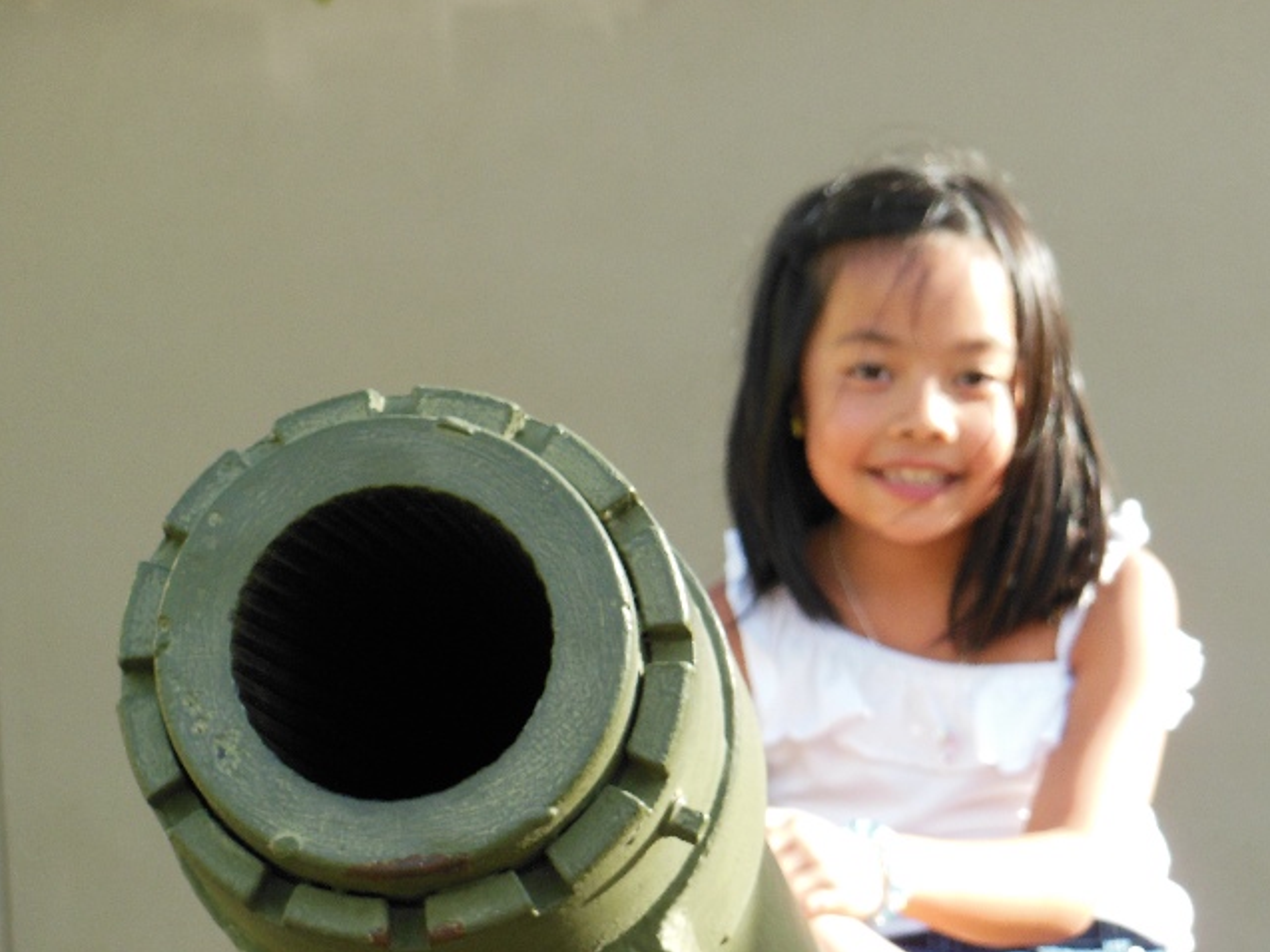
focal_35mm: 192
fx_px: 7045
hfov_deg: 10.3
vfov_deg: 7.7
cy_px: 476
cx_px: 636
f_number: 5.9
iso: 400
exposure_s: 1/200
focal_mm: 34
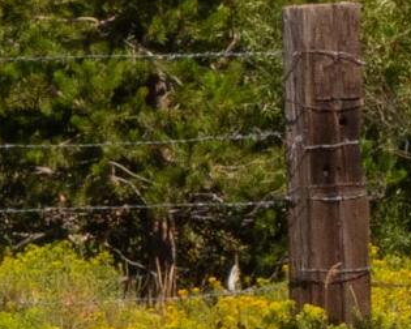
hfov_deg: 1.8
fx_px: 12930
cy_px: -200
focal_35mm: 1063
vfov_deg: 1.5
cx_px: 1842
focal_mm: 43.48
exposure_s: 1/200
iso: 200
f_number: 13
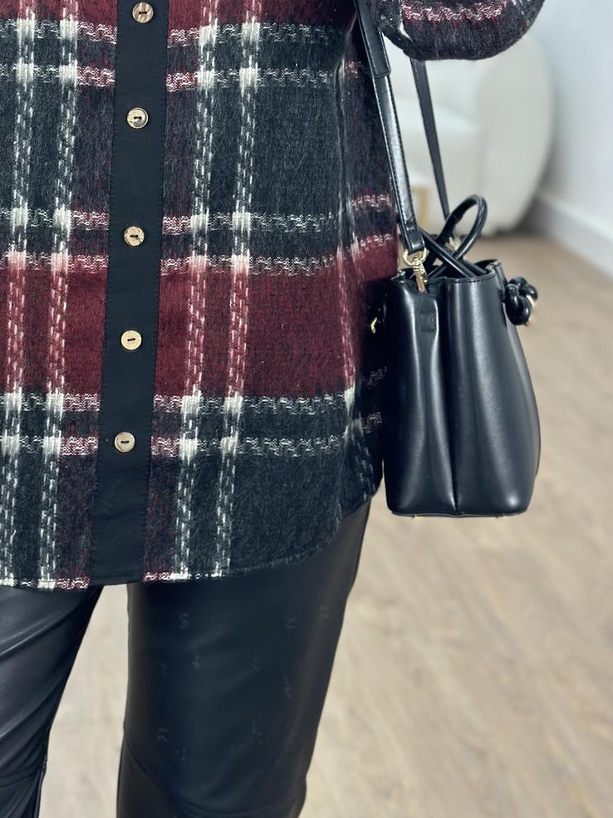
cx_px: 118
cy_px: 179
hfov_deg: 18.7
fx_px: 1843
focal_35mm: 78
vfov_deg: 24.7
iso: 200
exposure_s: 1/100
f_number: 1.78
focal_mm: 6.86
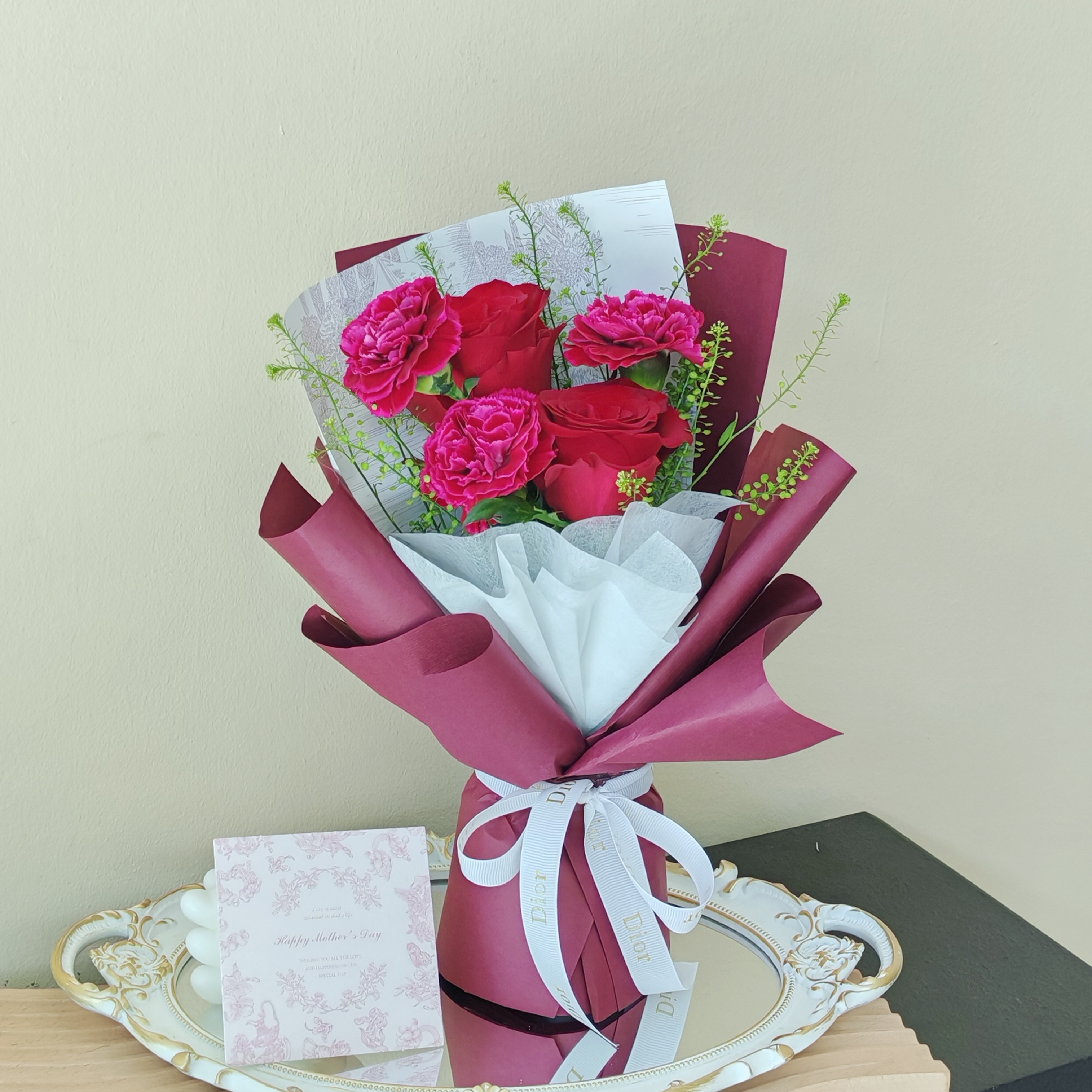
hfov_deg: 31.1
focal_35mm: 55
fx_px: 1963
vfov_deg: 31.1
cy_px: 589
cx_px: 544
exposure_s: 1/100
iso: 125
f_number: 1.95
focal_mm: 5.52
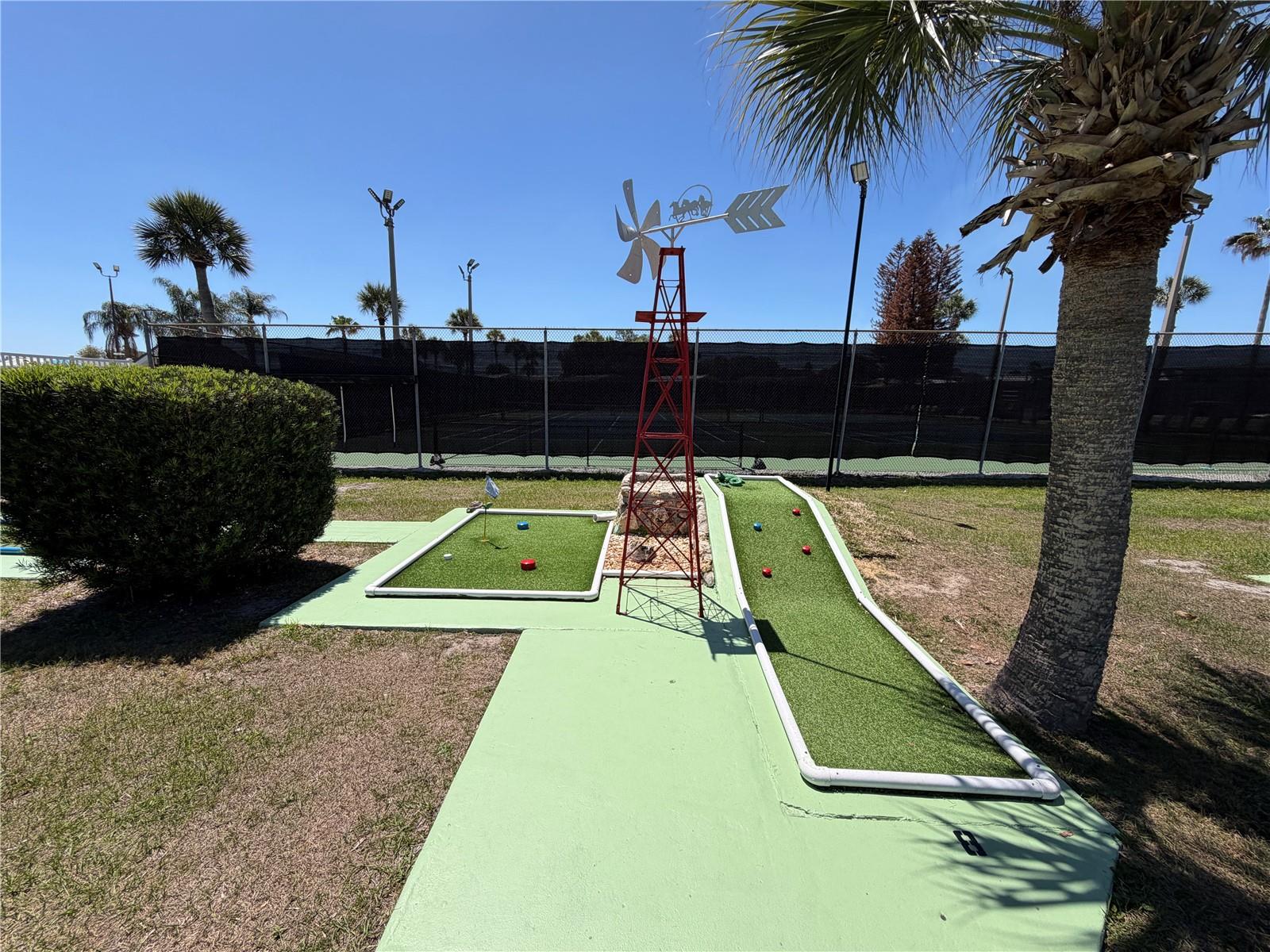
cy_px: 476
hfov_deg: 102.1
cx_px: 635
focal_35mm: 14
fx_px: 514
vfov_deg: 85.7
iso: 20
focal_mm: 2.22
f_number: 2.2
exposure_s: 1/1125
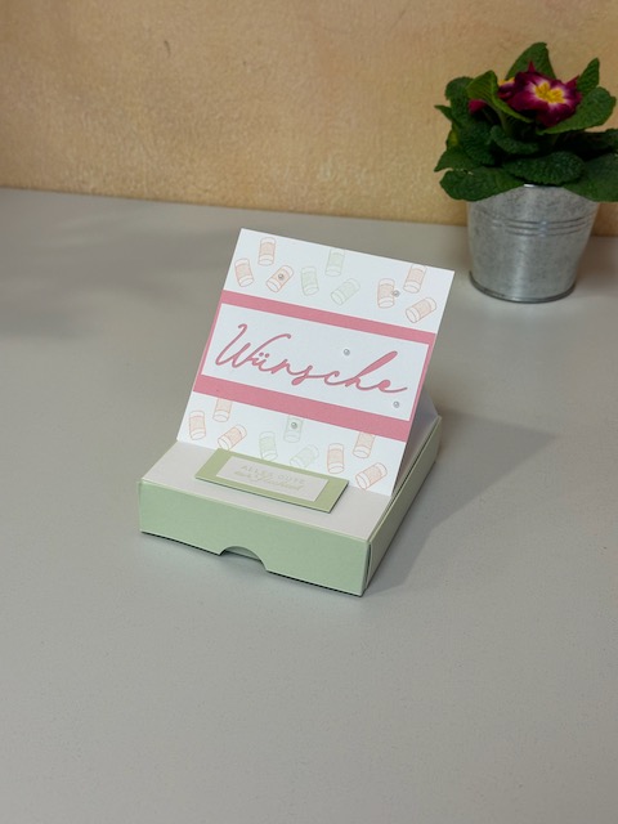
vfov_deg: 39.7
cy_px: 412
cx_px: 309
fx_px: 1143
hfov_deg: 30.3
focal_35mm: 48
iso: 80
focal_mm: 6.86
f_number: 1.78
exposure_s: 1/100
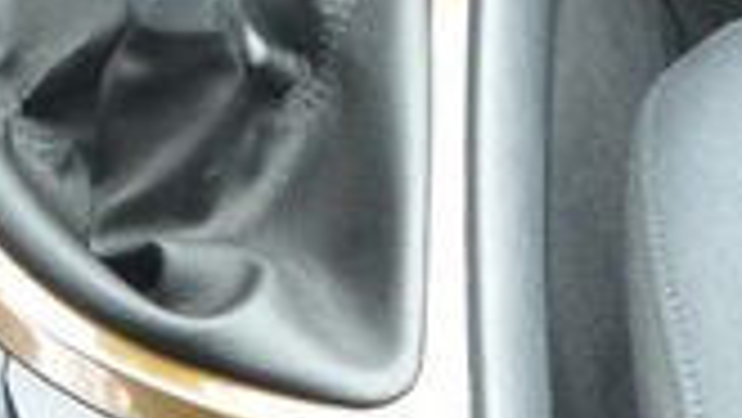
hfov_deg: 12.2
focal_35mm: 176
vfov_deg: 6.6
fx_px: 3464
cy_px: -483
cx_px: 126
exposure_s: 1/30
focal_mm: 10
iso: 900
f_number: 3.5
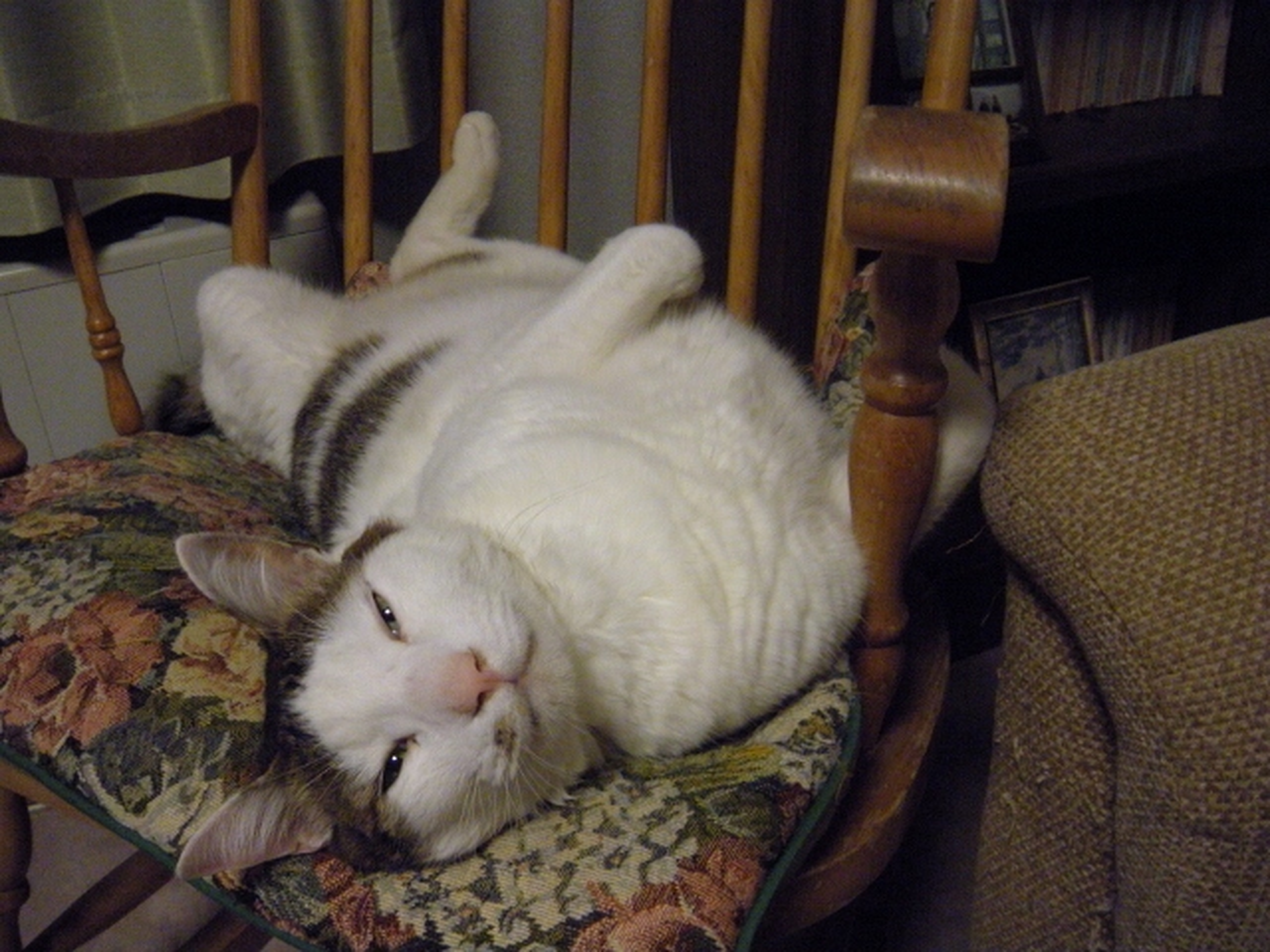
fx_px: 1284
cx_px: 635
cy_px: 476
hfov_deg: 52.6
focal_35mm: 35
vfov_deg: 40.7
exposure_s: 1/36.6
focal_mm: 5.9
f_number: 3.8
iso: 400
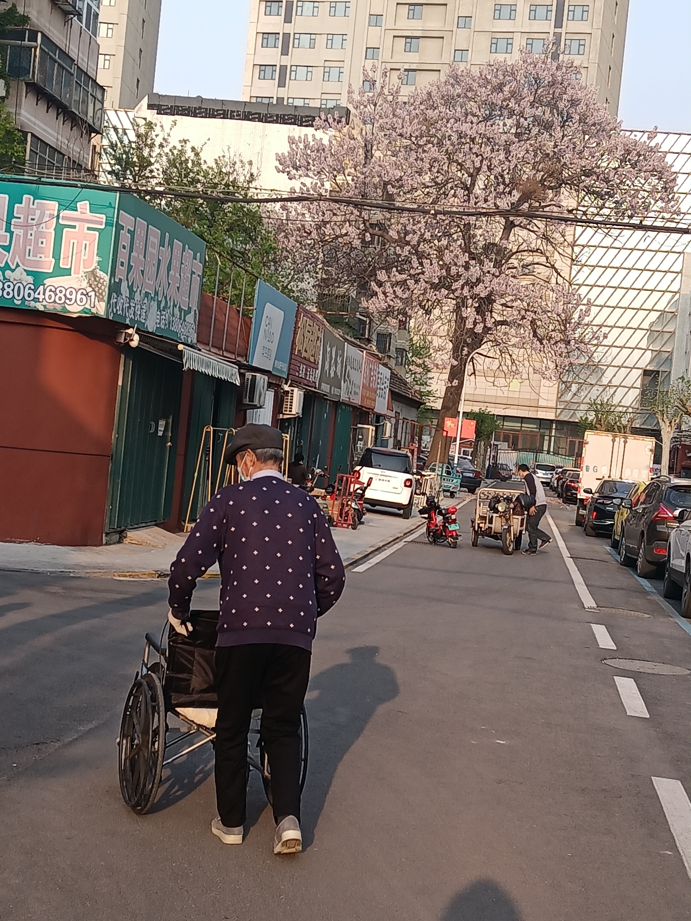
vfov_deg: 33.8
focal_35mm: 57
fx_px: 1517
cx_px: 346
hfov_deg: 25.7
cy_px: 460
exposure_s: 1/329
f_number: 1.8
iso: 100
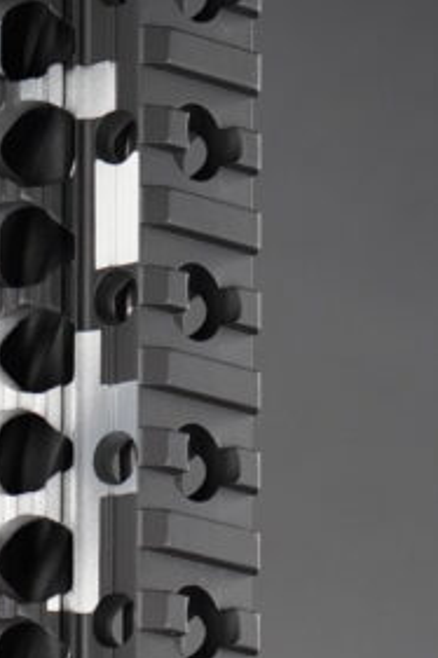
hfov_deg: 2.8
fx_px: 8989
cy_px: 1777
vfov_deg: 4.1
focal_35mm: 492
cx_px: -204
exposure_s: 1/160
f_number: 4
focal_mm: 90
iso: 500
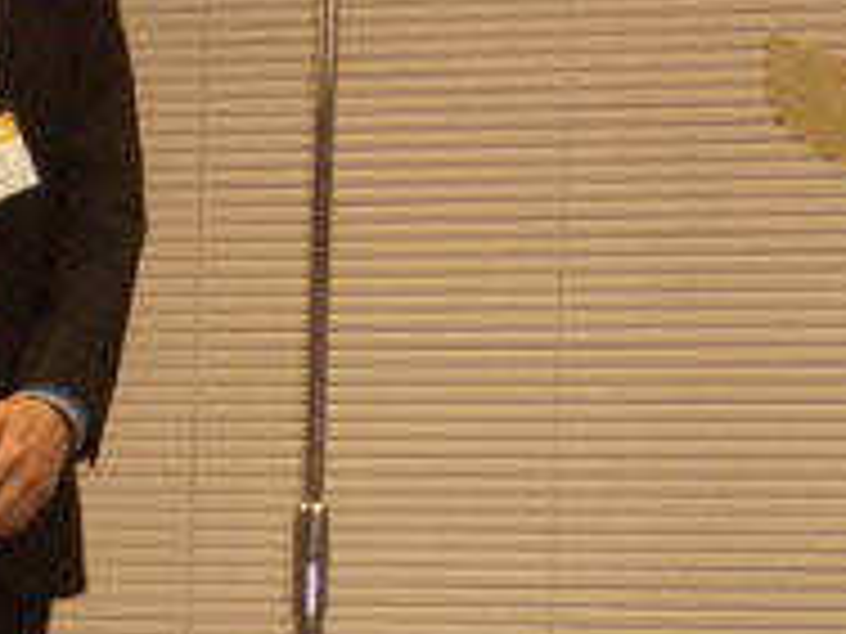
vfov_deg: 6.8
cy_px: 299
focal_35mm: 217
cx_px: 531
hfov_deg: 9.1
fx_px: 5303
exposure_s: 1/60
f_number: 3.9
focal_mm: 12.2
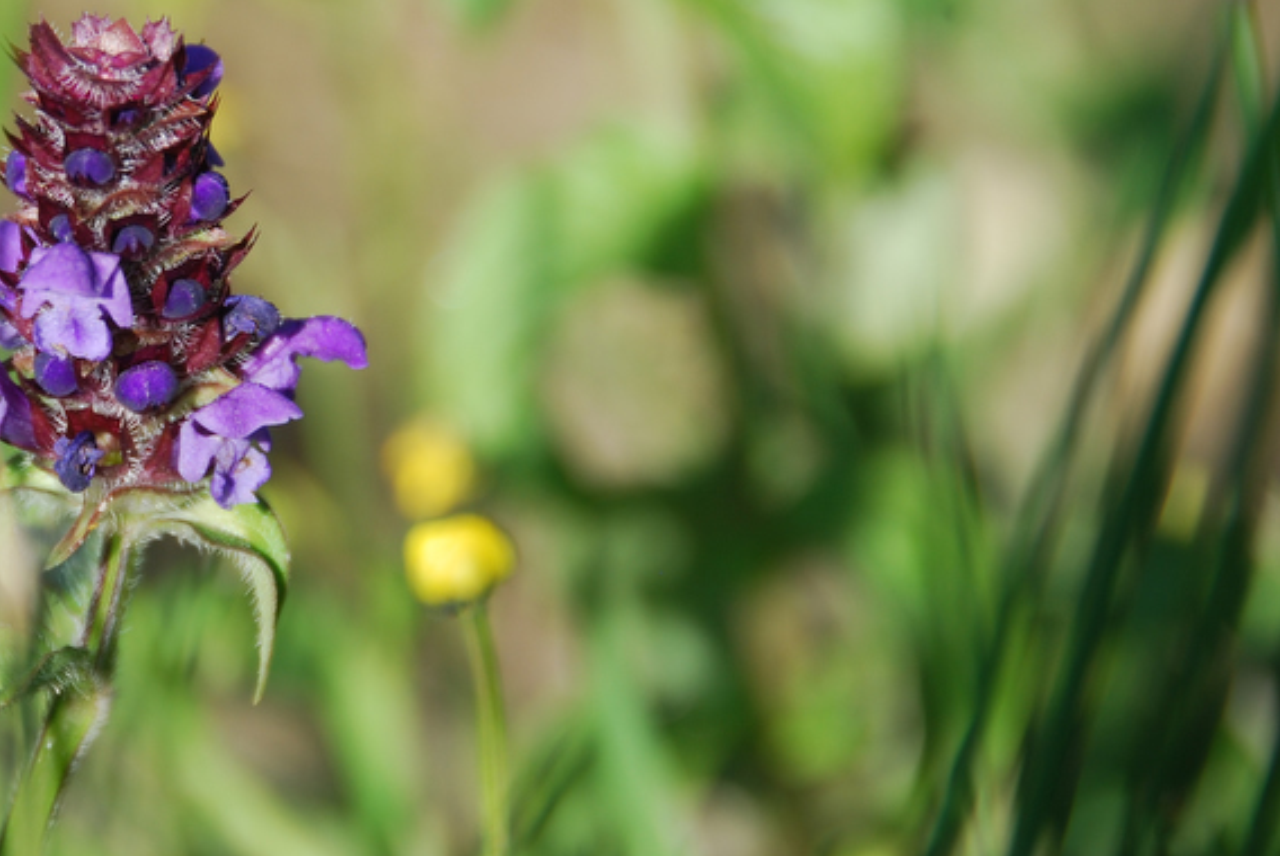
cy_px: 296
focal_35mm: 541
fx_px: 19255
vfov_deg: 2.5
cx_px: 140
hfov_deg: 3.8
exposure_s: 1/125
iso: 100
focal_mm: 200
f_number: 8
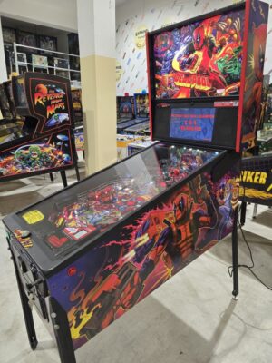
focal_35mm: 23
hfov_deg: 58.9
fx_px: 241
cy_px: 182
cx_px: 136
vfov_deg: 73.9
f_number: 1.7
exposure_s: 1/100
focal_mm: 6.3
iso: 125
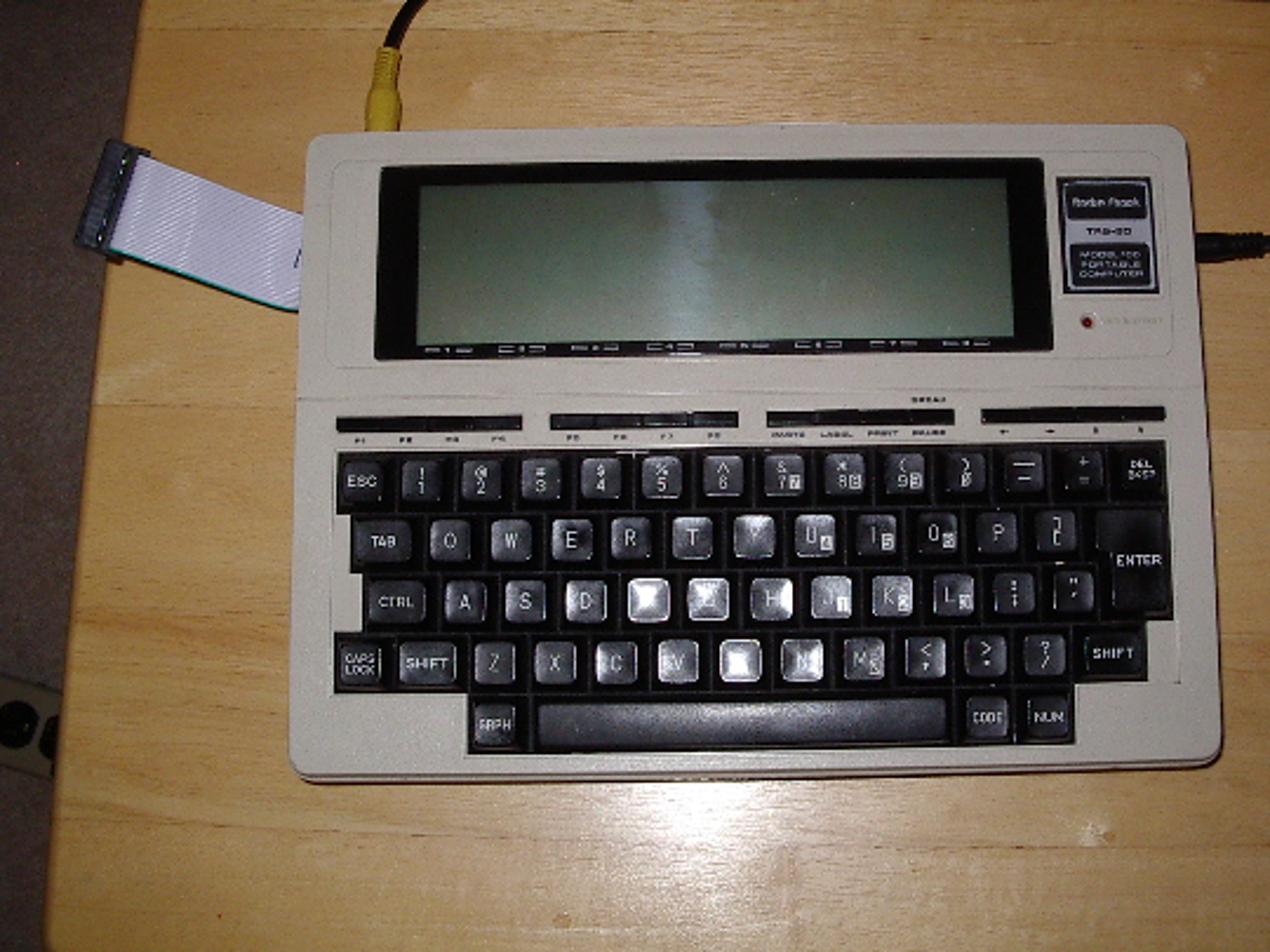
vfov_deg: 32.1
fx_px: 1651
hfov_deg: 42.0
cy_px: 397
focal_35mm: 45
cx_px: 731
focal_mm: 5.8
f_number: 4.8
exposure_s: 1/60
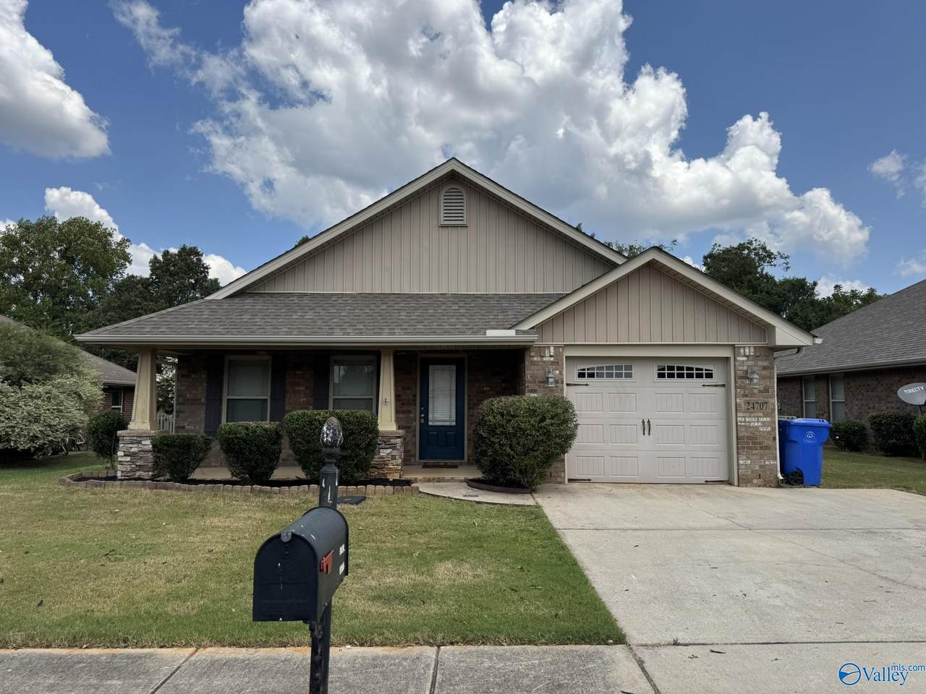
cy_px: 347
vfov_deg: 56.8
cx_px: 463
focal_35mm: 24
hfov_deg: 71.6
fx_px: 642
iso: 80
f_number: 1.78
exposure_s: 1/4950
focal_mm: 6.76
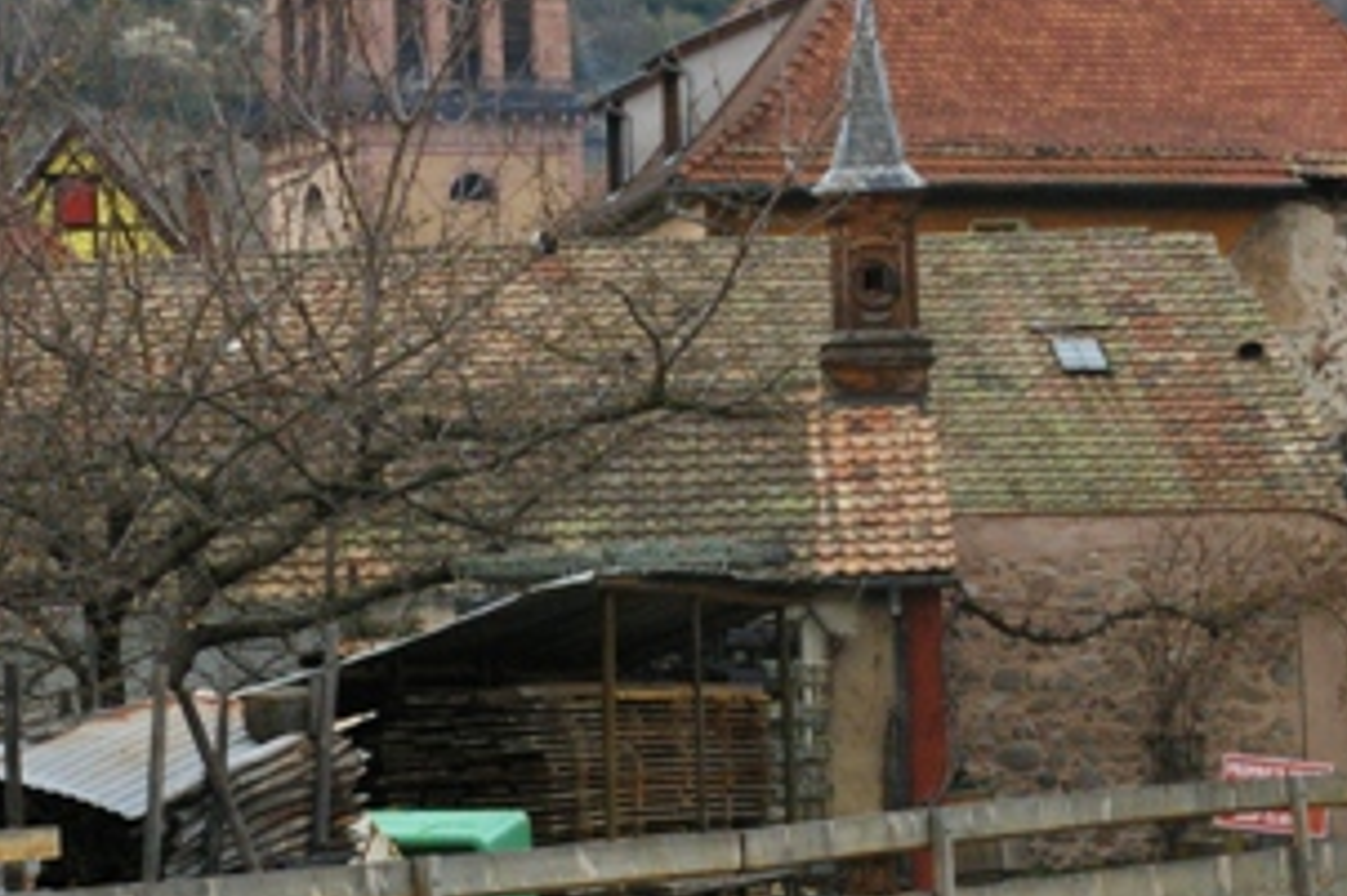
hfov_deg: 11.7
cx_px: 950
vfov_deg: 7.8
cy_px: 107
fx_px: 6546
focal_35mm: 175
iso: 1600
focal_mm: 55
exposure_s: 1/350
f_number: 9.5
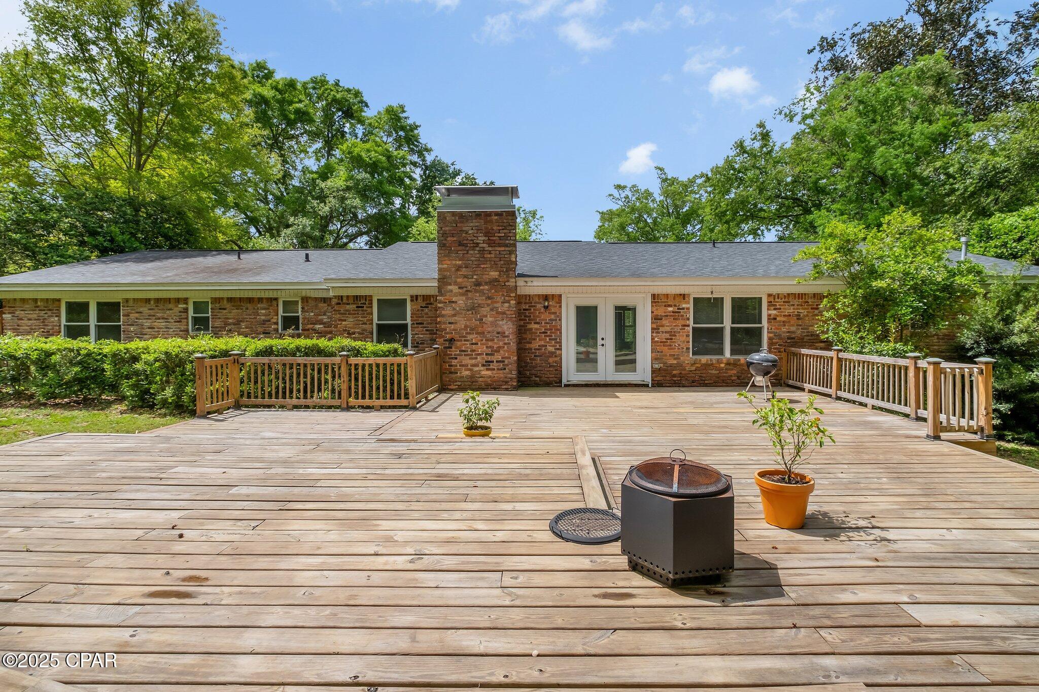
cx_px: 520
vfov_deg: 77.3
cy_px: 346
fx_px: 433
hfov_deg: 100.4
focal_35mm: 15
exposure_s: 1/1500
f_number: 8
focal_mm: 10
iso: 400
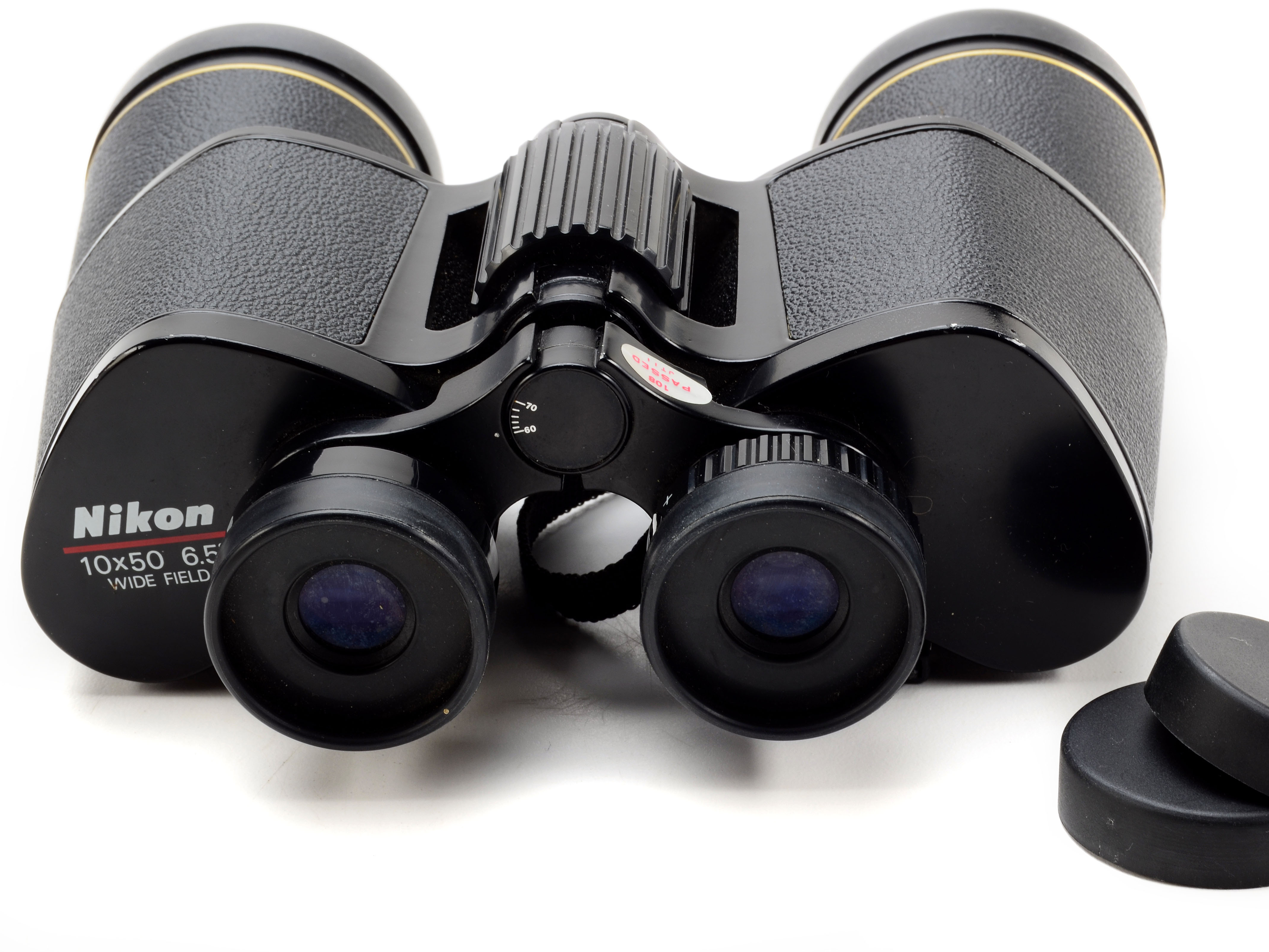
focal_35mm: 92
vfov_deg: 16.1
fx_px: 3356
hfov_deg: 21.4
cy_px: 473
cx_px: 726
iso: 100
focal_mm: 55
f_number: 18
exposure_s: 1/160
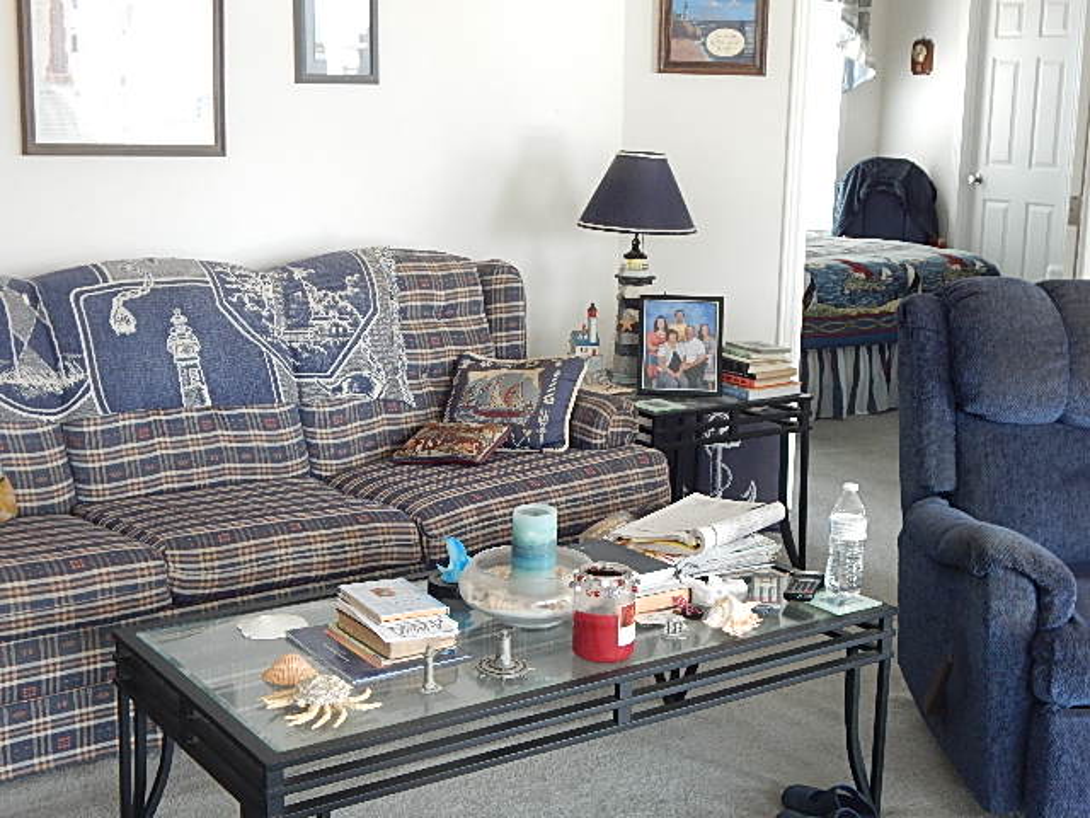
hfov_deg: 39.7
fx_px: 1511
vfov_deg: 30.3
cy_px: 409
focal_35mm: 48
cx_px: 545
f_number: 3.7
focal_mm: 8.6
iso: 400
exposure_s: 1/25
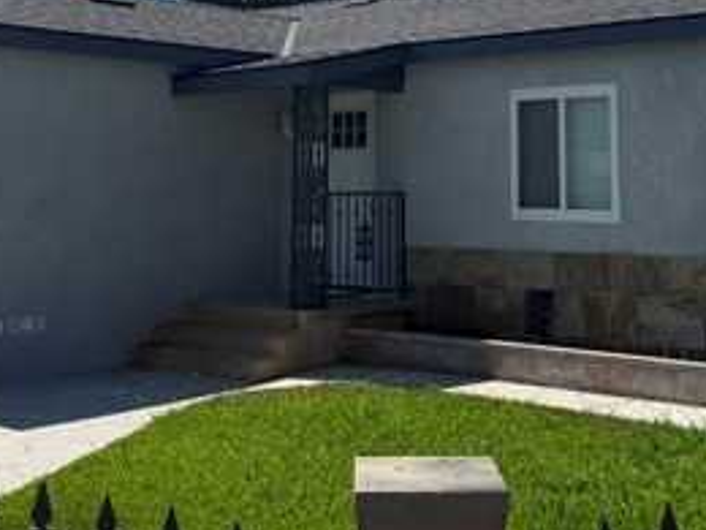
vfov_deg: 23.9
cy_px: 24
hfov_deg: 32.6
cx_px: 415
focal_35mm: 59
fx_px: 1203
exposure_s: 1/6173
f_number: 1.78
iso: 80
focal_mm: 6.76
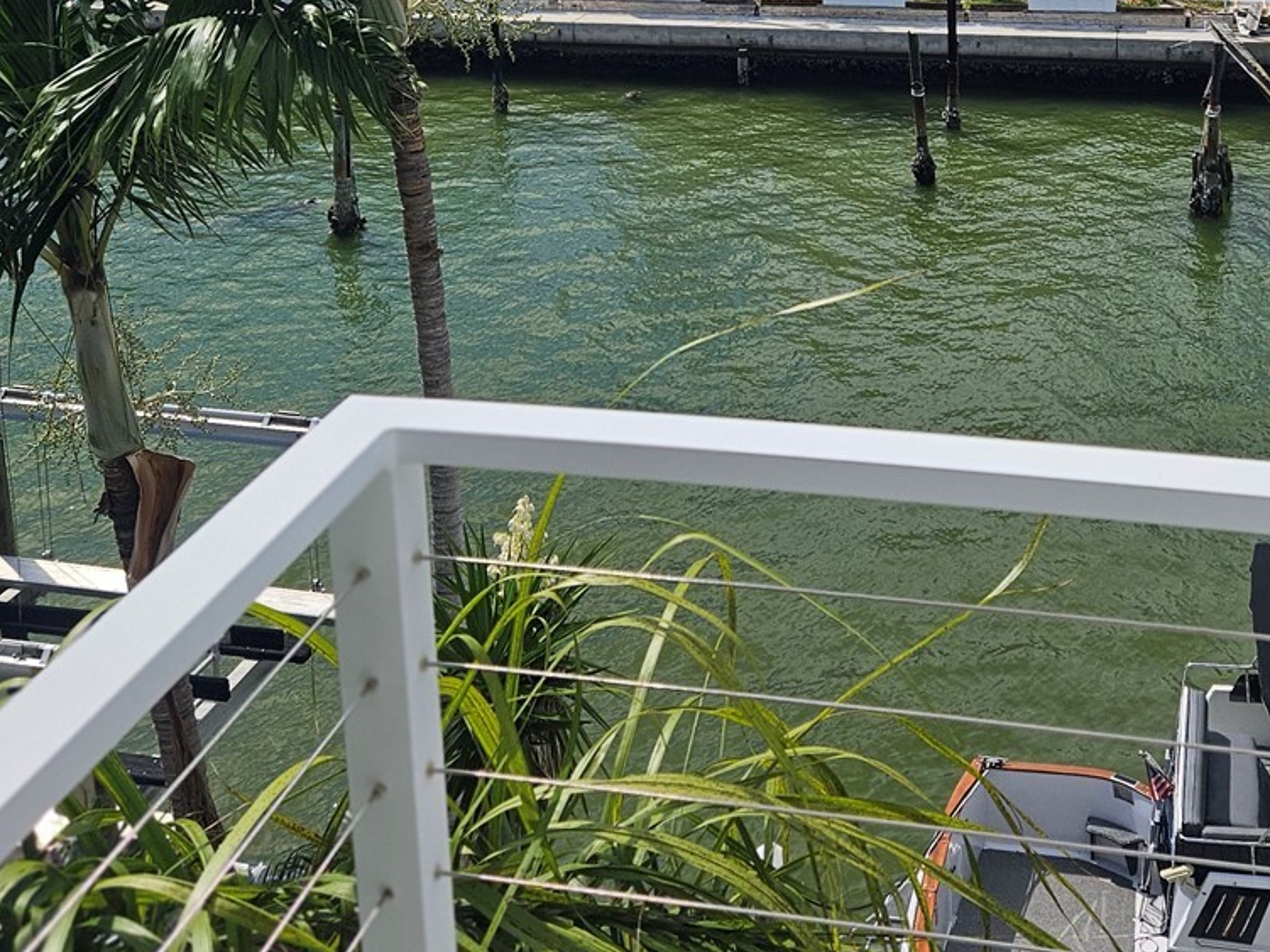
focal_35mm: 49
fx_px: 1797
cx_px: 781
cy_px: 46
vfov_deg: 28.2
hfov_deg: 38.7
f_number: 1.8
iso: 25
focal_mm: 5.4
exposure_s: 1/2503
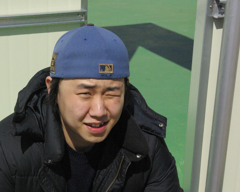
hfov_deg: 22.5
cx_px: 75
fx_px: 601
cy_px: 102
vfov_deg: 18.1
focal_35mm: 85
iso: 1600
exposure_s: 1/2000
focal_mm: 43
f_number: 13
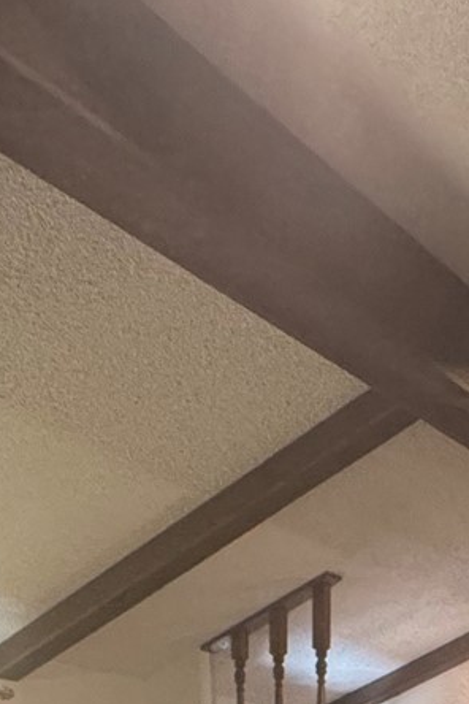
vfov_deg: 25.1
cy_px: 1031
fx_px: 1231
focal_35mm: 63
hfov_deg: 21.6
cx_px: 242
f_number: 2.2
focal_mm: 2.22
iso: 640
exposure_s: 1/60
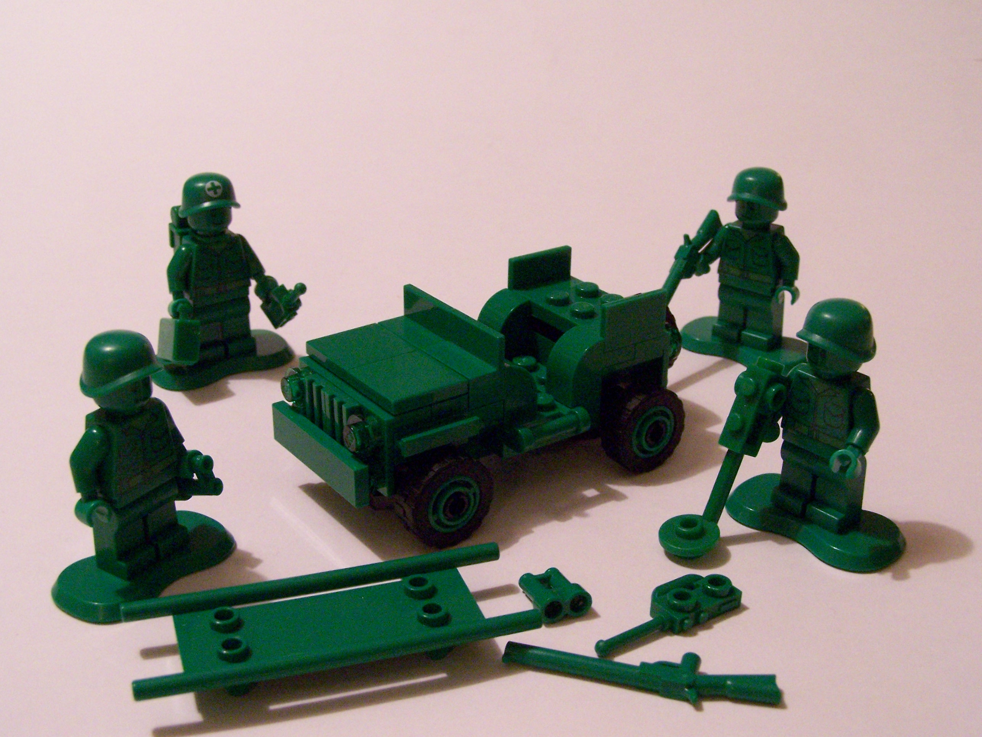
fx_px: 1362
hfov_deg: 39.7
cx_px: 491
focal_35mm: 48
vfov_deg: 30.3
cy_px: 368
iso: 400
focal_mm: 8
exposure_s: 1/15
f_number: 4
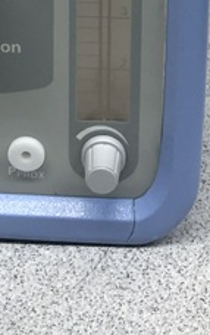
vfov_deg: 14.5
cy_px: -207
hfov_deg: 10.0
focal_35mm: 131
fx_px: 1197
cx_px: 93
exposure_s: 1/40
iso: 25
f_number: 1.8
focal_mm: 3.99
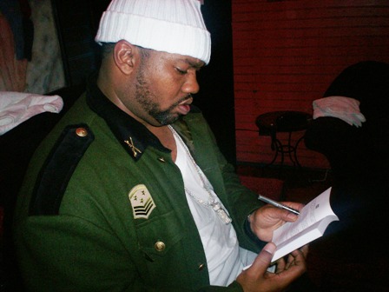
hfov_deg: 51.4
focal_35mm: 36
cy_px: 146
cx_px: 194
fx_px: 405
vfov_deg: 39.7
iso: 140
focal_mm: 6
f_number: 4.5
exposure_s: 1/60
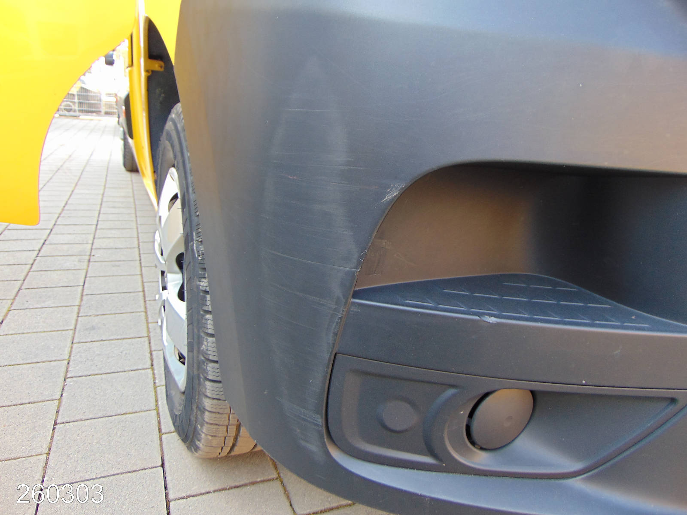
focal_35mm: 25
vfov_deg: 54.9
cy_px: 258
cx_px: 344
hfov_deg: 69.4
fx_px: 496
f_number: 3
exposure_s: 1/160
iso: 80
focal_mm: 4.5
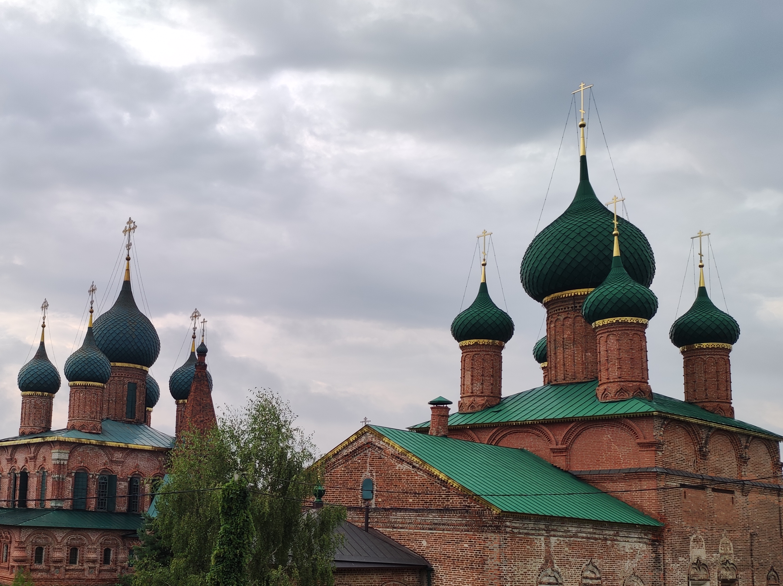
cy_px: 388
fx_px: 633
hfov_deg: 60.4
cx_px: 208
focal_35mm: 28
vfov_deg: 48.9
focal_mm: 4.74
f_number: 1.79
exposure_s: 1/120
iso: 66
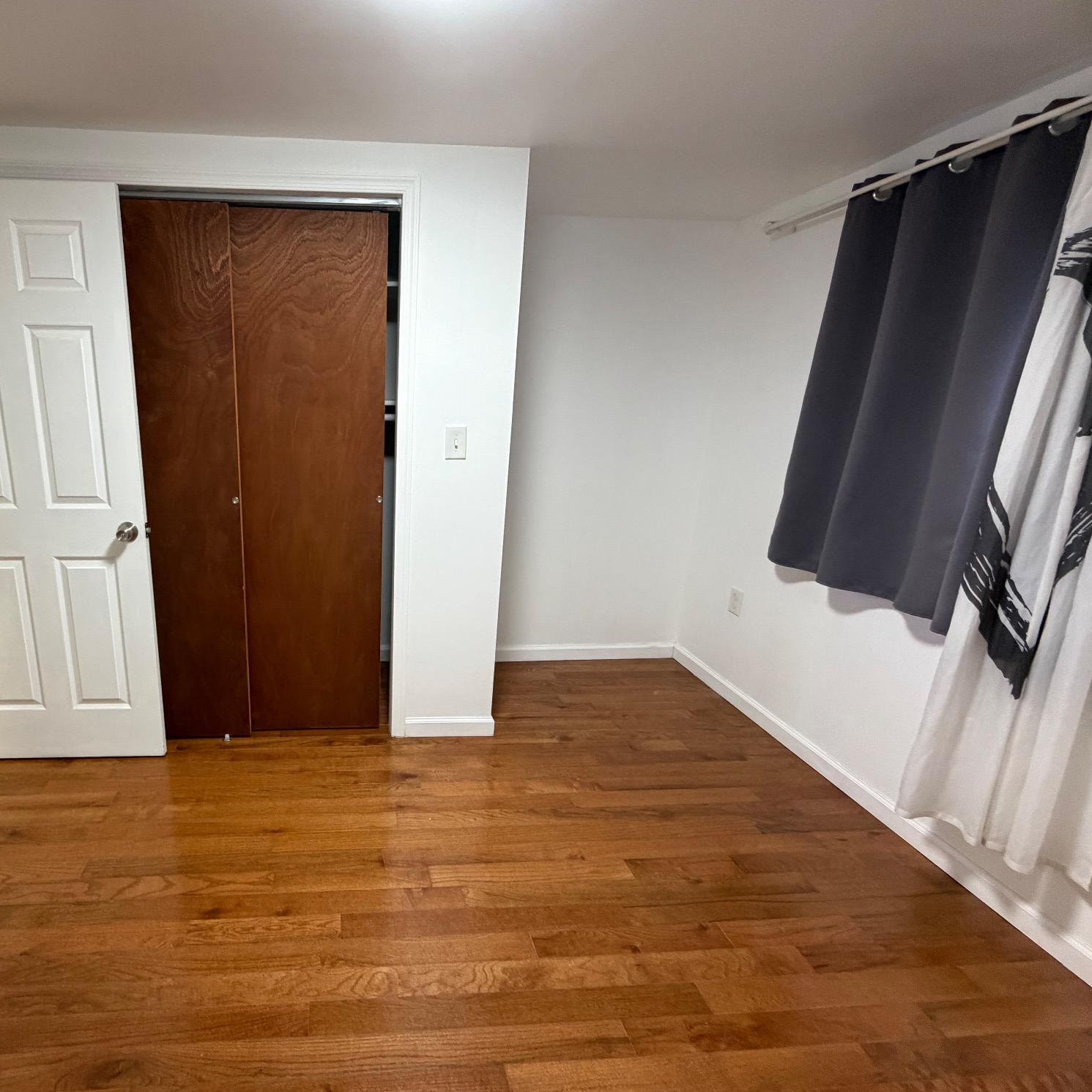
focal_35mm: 17
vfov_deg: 84.0
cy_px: 556
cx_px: 381
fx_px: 607
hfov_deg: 81.6
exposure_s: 1/60
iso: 250
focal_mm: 2.22
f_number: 2.2
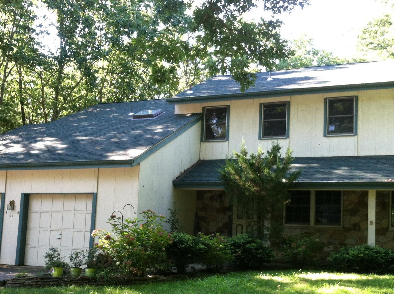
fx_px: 546
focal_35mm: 48
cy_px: 194
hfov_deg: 39.7
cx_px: 174
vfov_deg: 30.0
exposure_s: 1/60
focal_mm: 3.85
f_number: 2.8
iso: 100
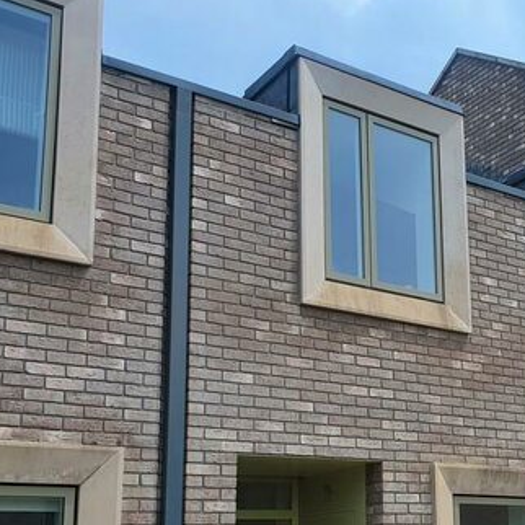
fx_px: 858
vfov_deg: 33.4
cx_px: 414
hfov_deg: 33.1
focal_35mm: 50
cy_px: 394
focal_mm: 4.32
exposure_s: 1/1584
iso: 50
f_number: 2.4
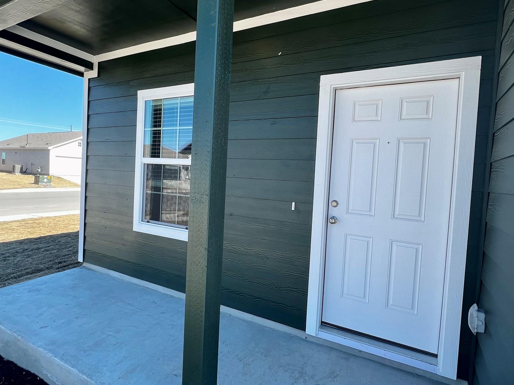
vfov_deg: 71.6
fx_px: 267
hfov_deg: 87.5
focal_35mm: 18
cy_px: 185
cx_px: 280
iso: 32
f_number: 1.8
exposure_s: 1/374
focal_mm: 1.57
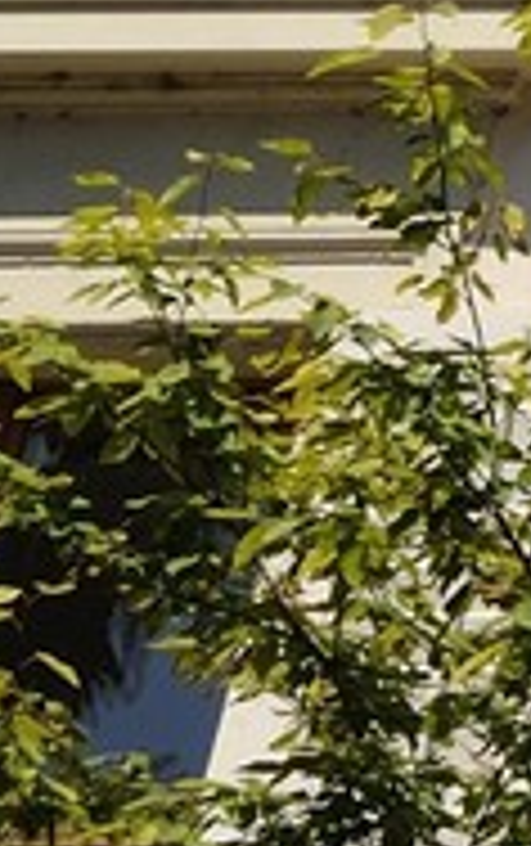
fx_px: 8403
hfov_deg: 3.2
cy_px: -1487
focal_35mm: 364
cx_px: 3136
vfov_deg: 5.5
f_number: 14
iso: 200
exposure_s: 1/160
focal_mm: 42
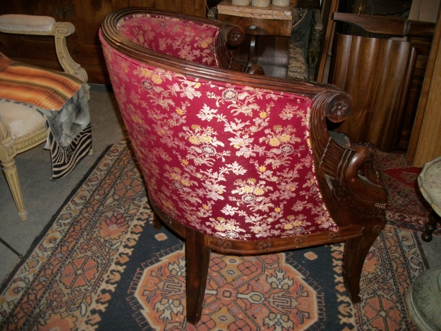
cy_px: 166
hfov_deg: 56.8
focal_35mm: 32
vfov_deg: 44.2
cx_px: 220
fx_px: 408
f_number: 2.9
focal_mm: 5.7
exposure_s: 1/30
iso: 160
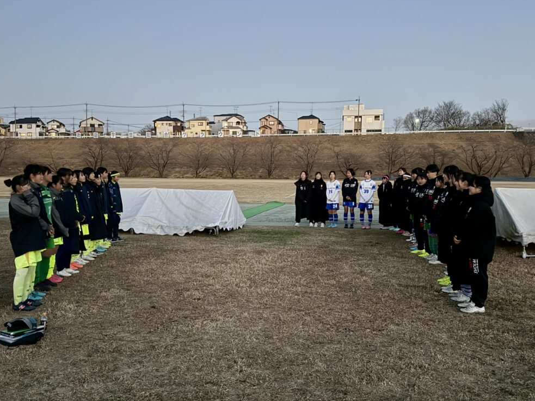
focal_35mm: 25
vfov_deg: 54.9
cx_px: 266
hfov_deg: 69.4
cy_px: 206
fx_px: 386
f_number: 1.78
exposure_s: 1/24
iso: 1600
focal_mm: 6.76
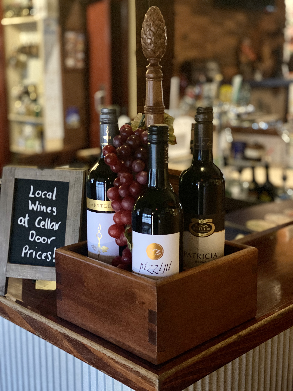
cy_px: 196
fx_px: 587
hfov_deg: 28.0
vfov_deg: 36.8
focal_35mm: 52
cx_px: 146
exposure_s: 1/15
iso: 640
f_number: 2
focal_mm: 6
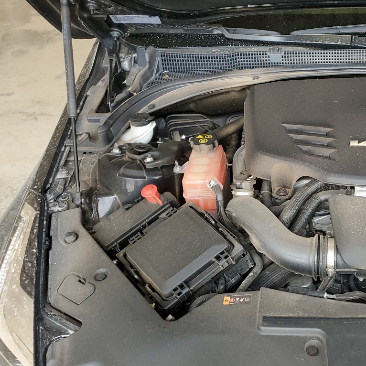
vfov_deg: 34.7
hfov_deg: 32.3
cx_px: 372
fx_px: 574
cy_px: 269
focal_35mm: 48
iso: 56
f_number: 1.5
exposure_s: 1/60.2
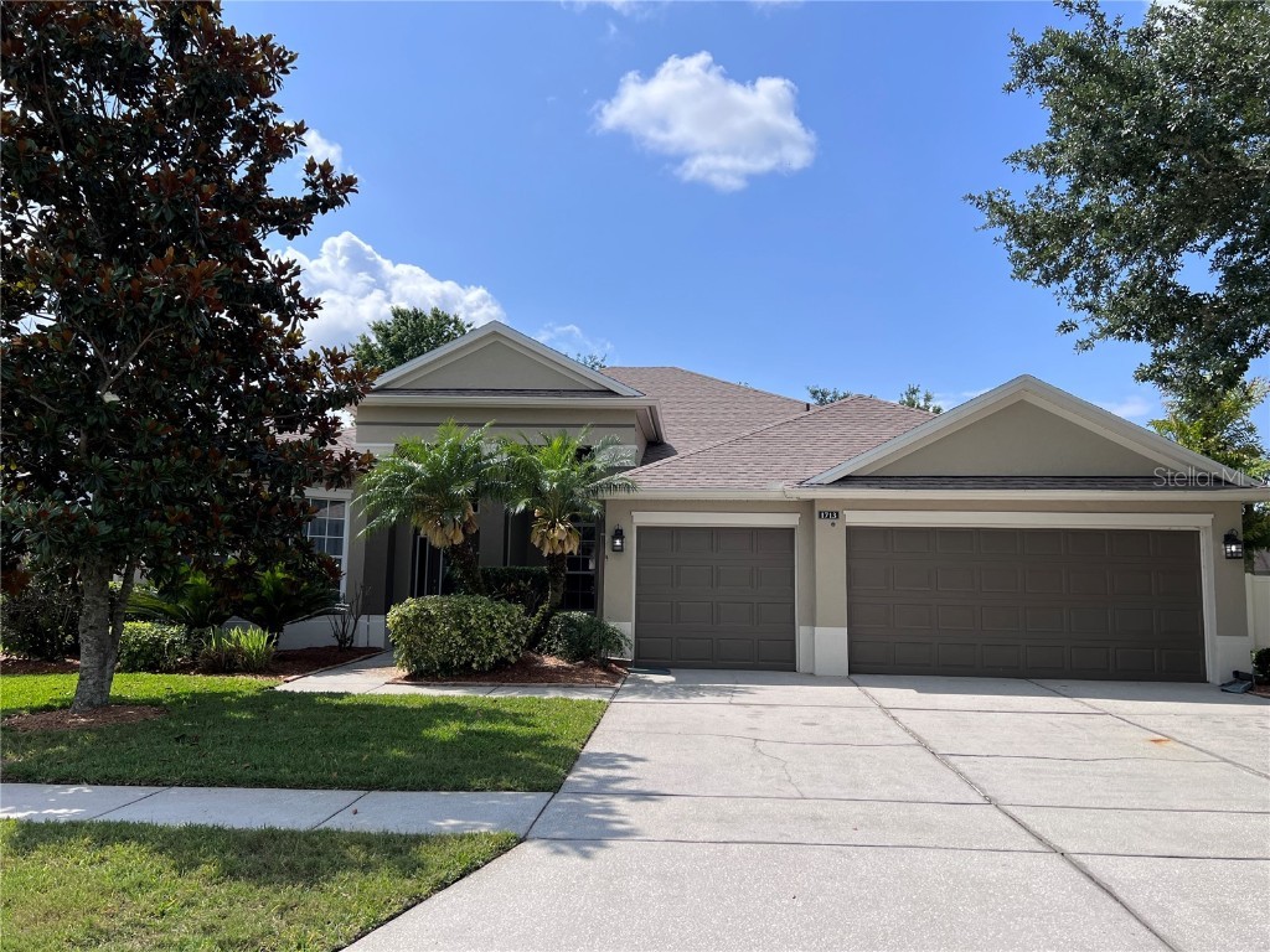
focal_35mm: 26
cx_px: 635
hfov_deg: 67.3
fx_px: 954
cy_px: 476
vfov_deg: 53.1
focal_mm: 5.7
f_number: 1.5
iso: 50
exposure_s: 1/6211
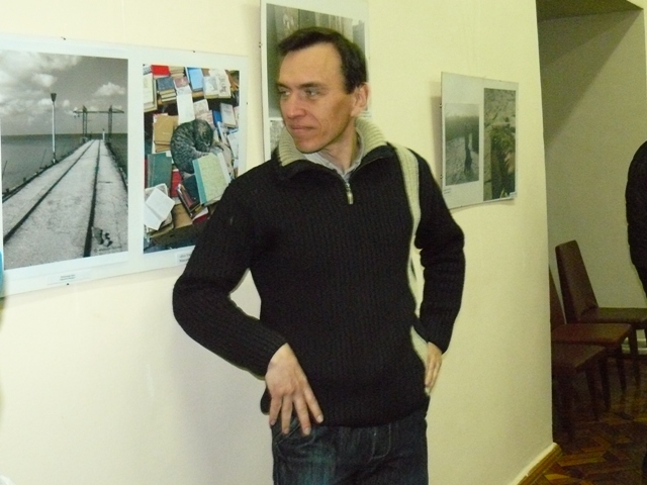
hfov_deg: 51.4
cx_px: 324
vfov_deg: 39.7
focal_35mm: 36
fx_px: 673
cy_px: 242
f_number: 2.8
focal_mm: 6
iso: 800
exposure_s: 1/30
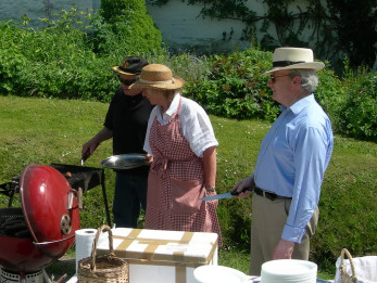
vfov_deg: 21.0
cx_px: 91
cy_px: 137
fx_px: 763
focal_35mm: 70
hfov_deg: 27.3
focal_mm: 7.8
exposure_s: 1/483
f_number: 4.8
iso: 50
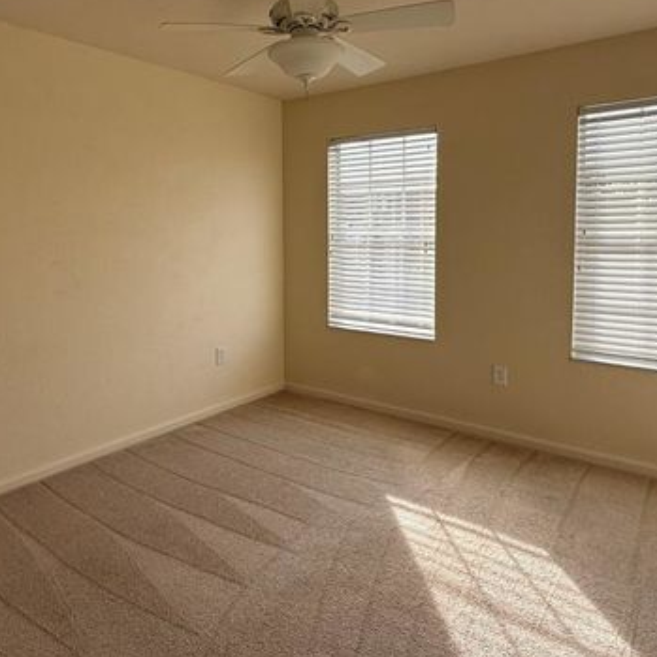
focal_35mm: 25
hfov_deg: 62.6
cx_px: 280
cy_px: 258
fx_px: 537
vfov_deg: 62.3
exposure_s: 1/424
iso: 64
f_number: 2.2
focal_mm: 2.22
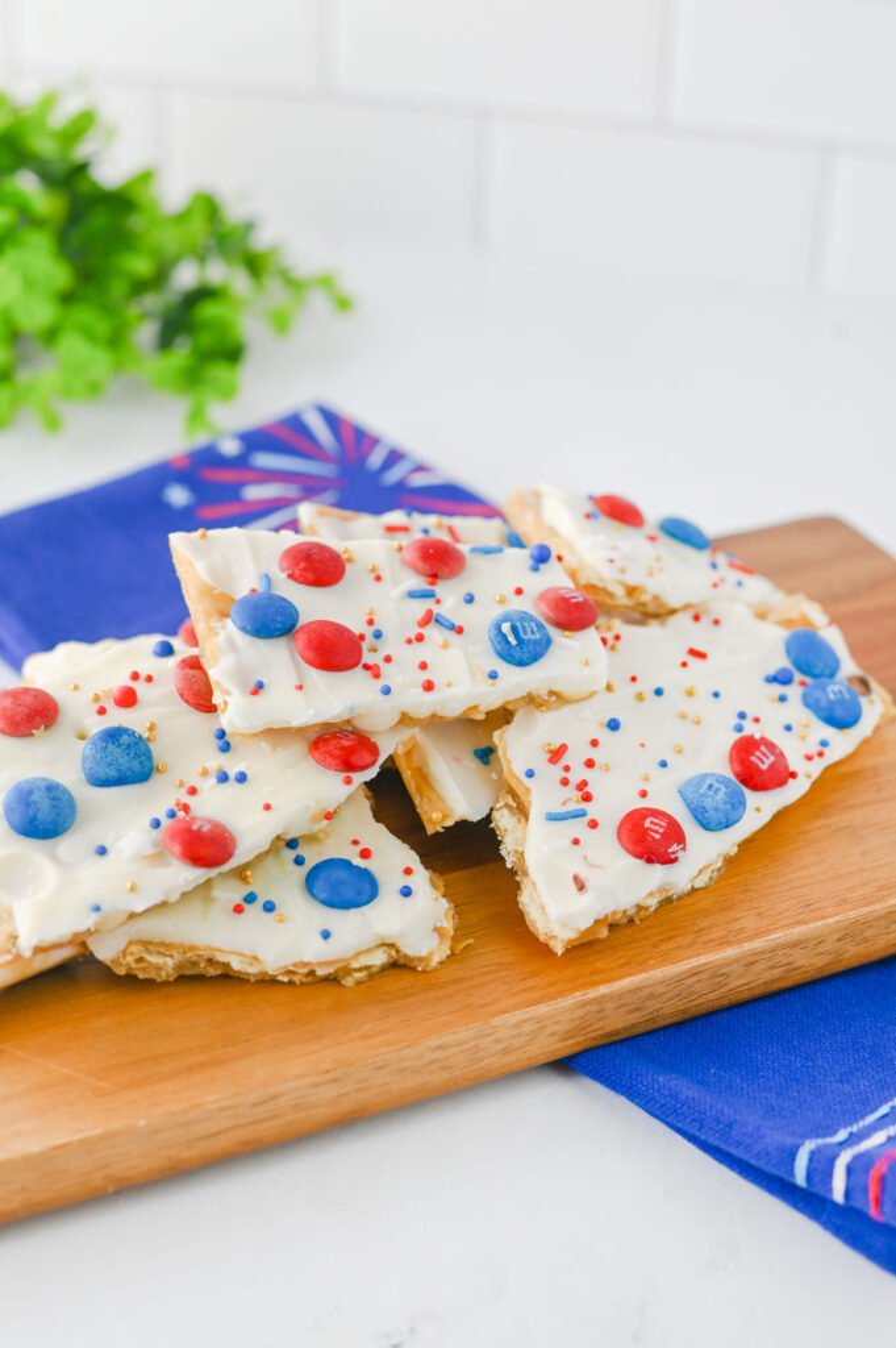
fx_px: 1870
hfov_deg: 26.9
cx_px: 448
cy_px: 674
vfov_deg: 39.6
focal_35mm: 50
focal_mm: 50
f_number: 5.6
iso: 250
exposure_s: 1/100
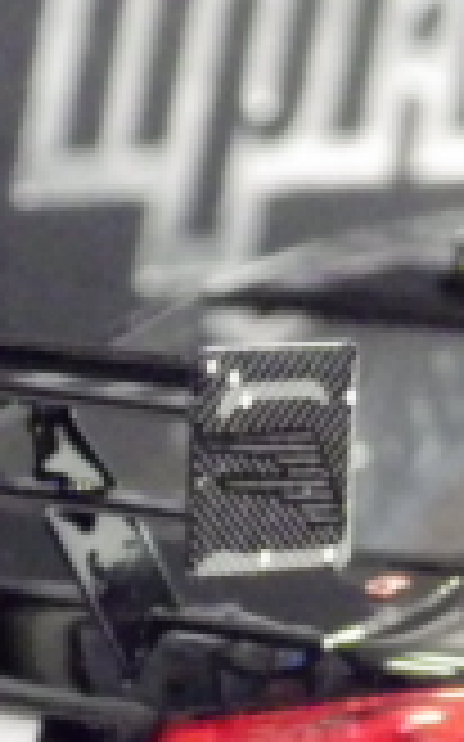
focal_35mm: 242
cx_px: 586
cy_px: 643
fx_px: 4901
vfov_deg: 8.6
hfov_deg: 5.4
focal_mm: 10.7
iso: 1600
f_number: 4
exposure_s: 1/25
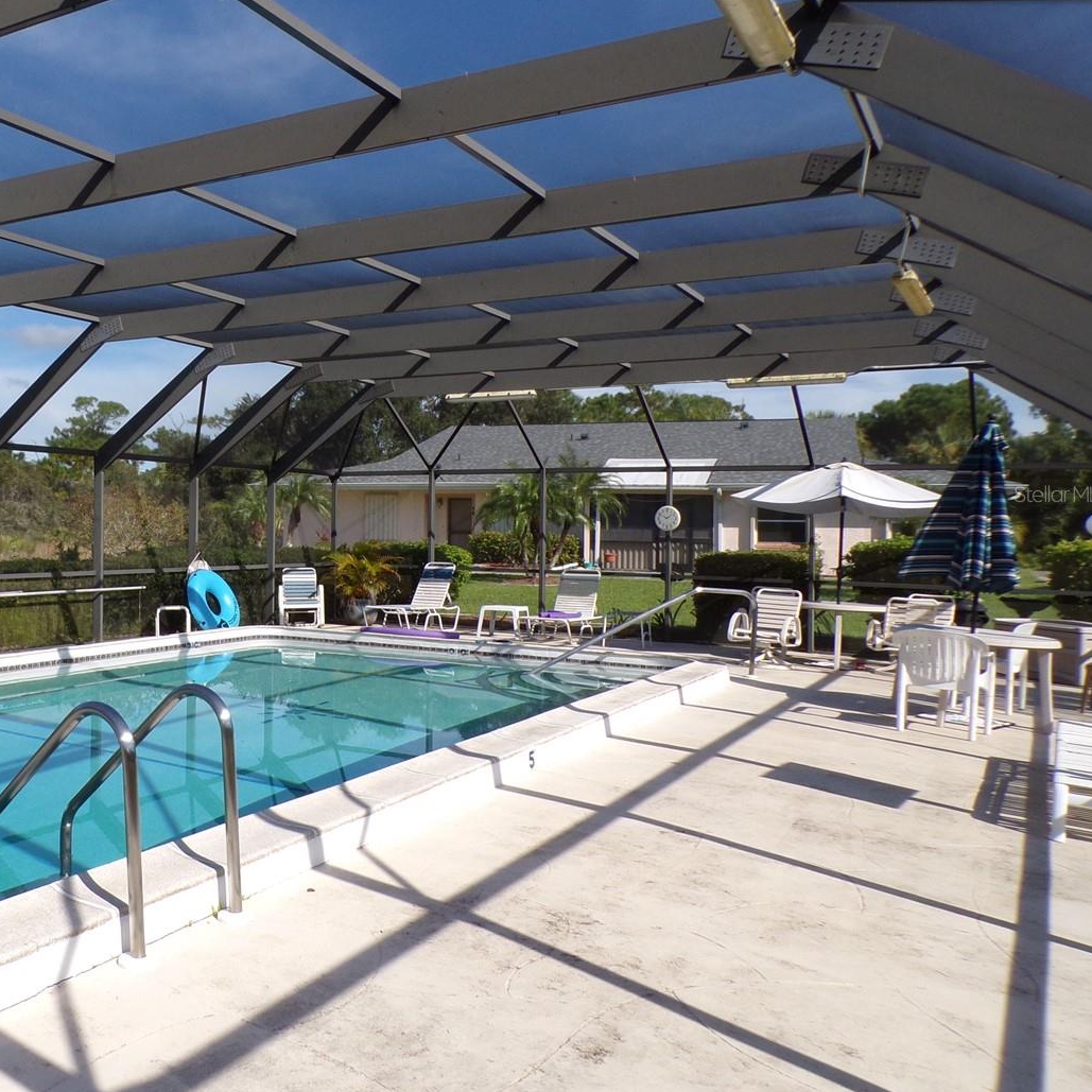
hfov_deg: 47.8
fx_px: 1178
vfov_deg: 49.7
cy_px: 493
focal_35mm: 33
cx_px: 265
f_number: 5.8
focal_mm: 4.3
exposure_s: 1/240
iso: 80
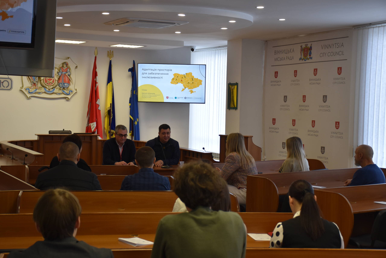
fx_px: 676
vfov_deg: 21.6
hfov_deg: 31.9
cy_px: 129
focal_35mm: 63
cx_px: 193
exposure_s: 1/90
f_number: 4.5
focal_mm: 42
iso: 400
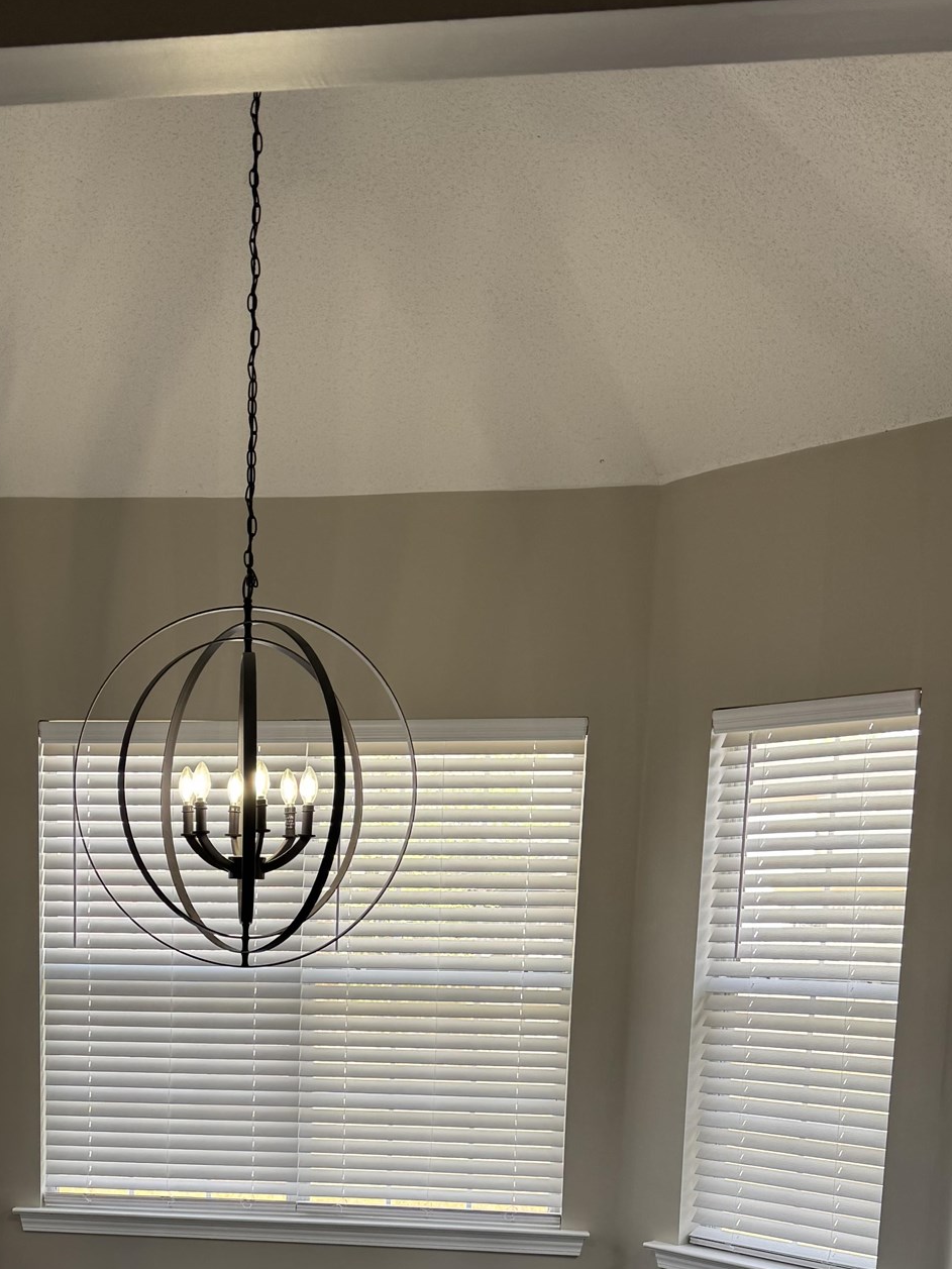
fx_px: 1613
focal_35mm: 44
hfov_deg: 32.2
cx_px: 219
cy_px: 1150
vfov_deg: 39.7
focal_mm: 6.76
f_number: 1.78
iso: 50
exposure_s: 1/137
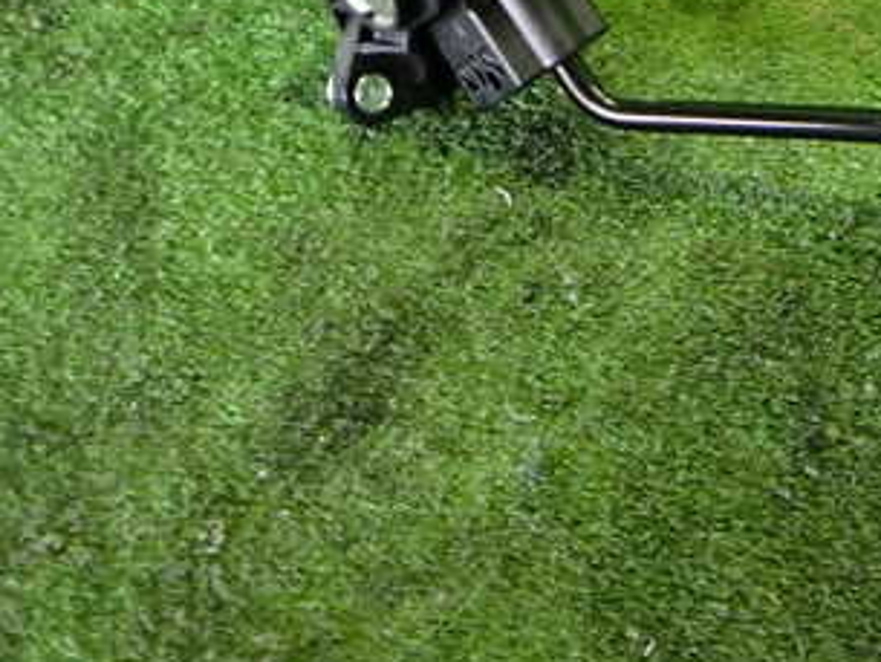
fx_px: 1502
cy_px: 81
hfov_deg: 31.5
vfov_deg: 24.2
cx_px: 751
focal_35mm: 59
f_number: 2.3
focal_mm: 5.4
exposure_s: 1/60
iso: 1000
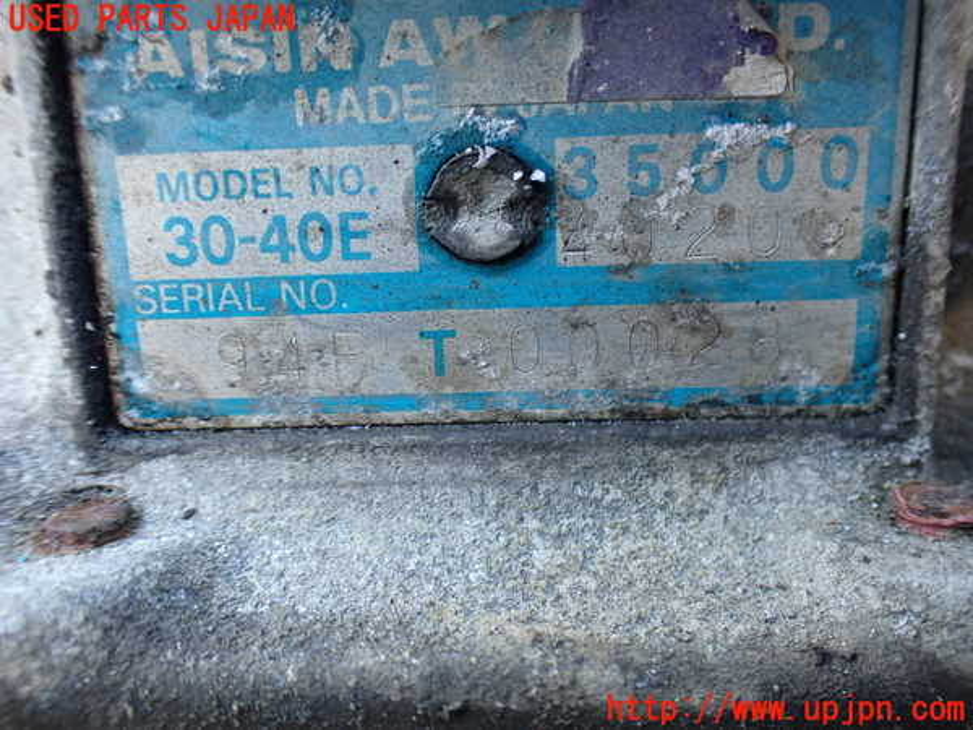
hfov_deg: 60.0
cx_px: 486
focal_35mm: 30
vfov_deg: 46.8
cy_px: 365
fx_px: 843
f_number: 2.3
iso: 320
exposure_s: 1/125
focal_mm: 5.4
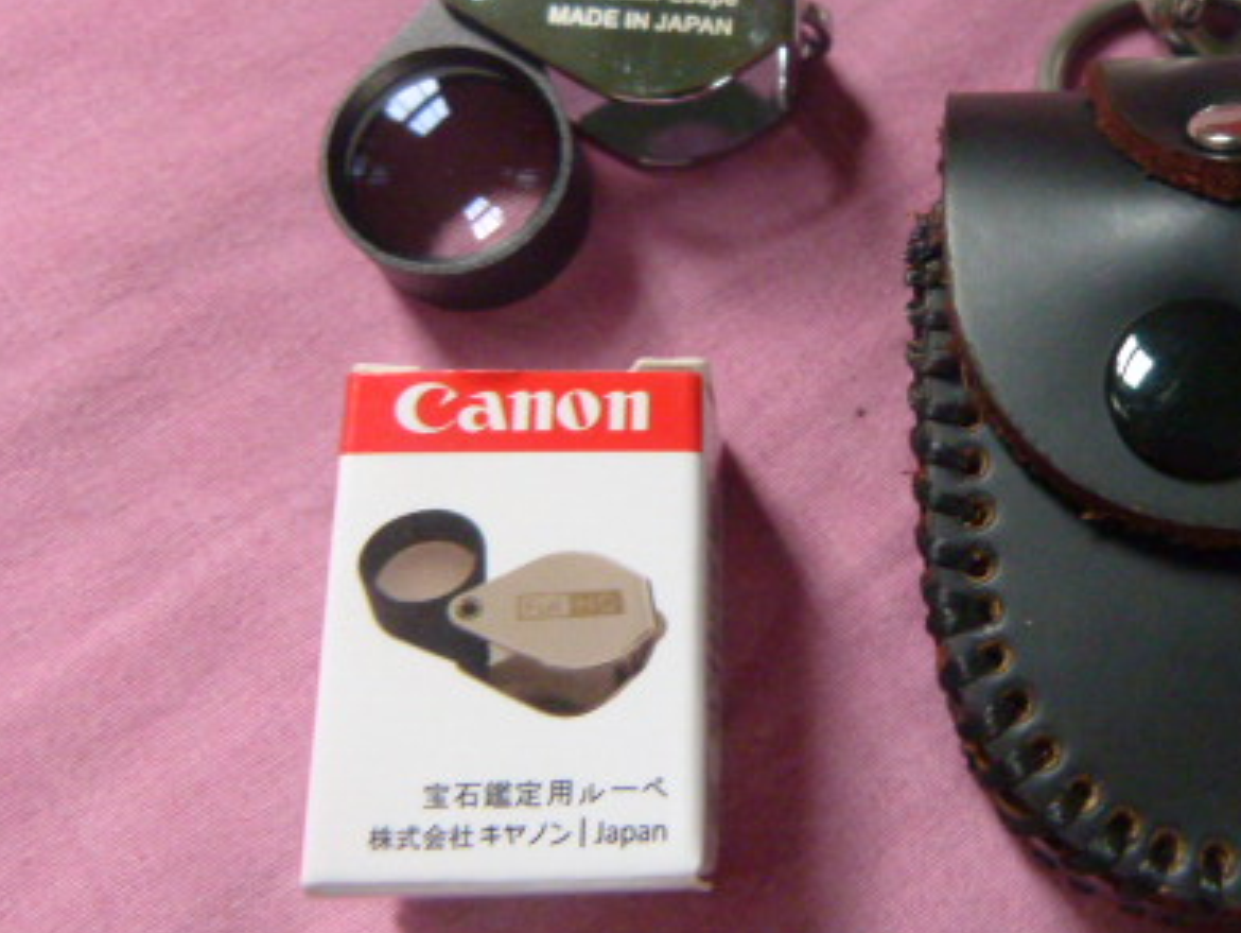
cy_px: 290
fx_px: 1471
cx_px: 958
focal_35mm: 41
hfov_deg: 44.0
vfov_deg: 34.7
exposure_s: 1/30
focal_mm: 4.5
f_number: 2.8
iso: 400
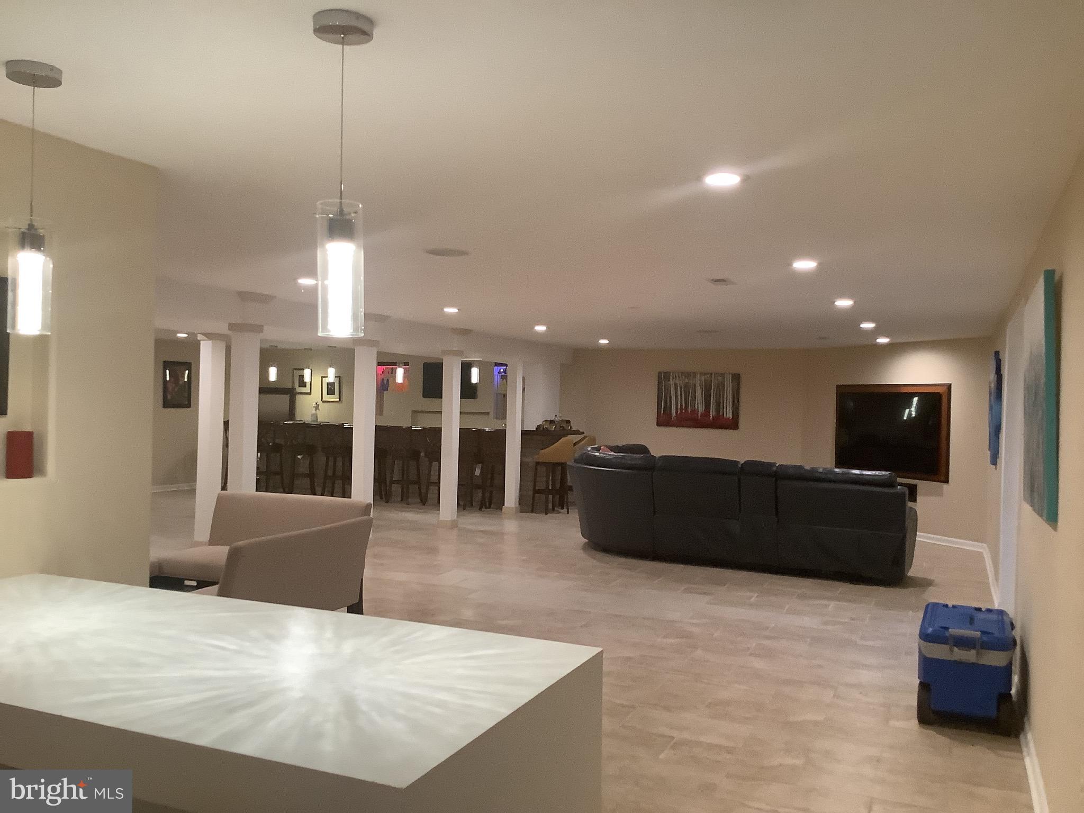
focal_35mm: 31
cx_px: 542
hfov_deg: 58.4
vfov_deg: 45.4
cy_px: 406
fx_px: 971
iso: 250
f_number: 2.4
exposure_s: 1/60
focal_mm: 3.3
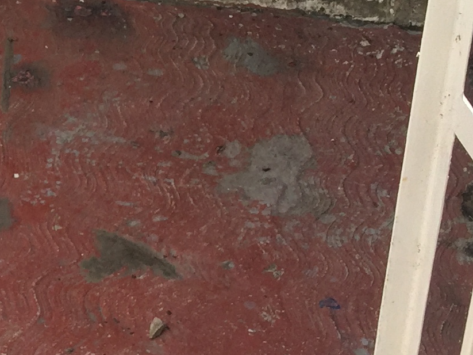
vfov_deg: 12.8
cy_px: 96
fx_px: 1571
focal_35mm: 115
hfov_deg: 16.2
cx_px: -140
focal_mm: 4.15
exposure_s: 1/879
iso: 32
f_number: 2.2
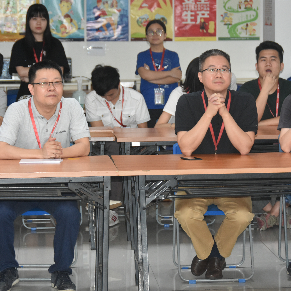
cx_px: 149
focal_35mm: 134
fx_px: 1274
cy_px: 146
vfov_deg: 13.0
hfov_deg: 13.0
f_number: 5
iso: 1100
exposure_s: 1/60
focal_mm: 70
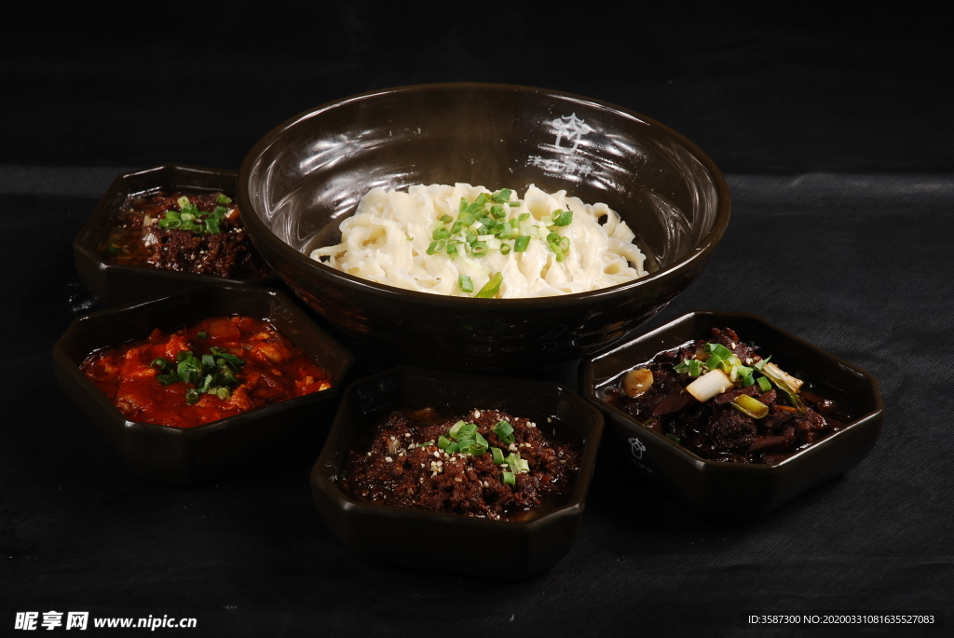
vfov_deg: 14.1
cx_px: 477
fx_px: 2586
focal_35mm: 98
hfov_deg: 20.9
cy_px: 319
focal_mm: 65
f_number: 10
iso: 100
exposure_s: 1/160
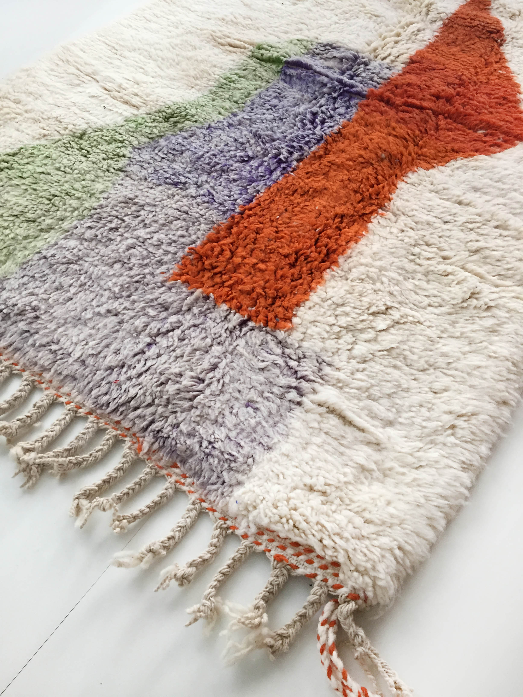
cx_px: 262
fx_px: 584
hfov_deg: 48.2
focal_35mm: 29
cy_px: 348
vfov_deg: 61.7
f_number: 2.2
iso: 80
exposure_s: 1/33
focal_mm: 4.15
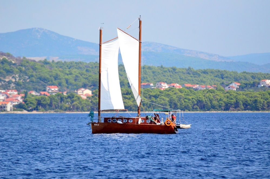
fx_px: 3367
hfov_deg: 4.6
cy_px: 90
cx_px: 135
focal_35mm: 450
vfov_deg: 3.0
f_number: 5.6
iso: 2200
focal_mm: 300
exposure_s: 1/8000
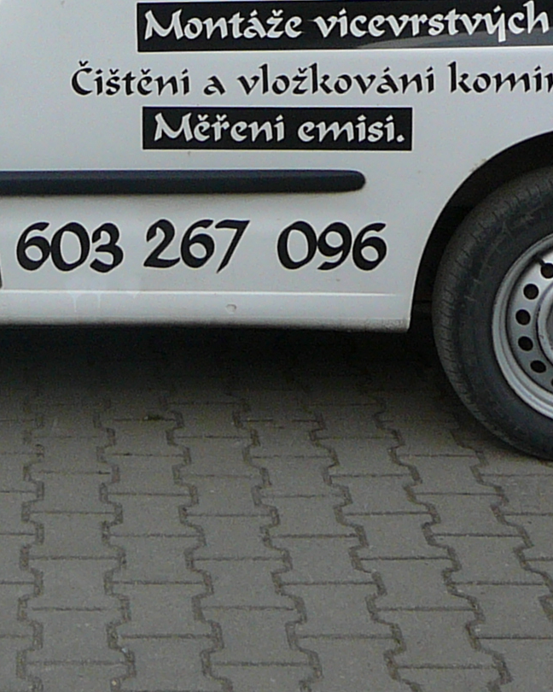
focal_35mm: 108
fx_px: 2209
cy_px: -105
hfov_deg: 14.0
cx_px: -45
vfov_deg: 17.1
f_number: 5
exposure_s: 1/400
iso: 80
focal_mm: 5.2
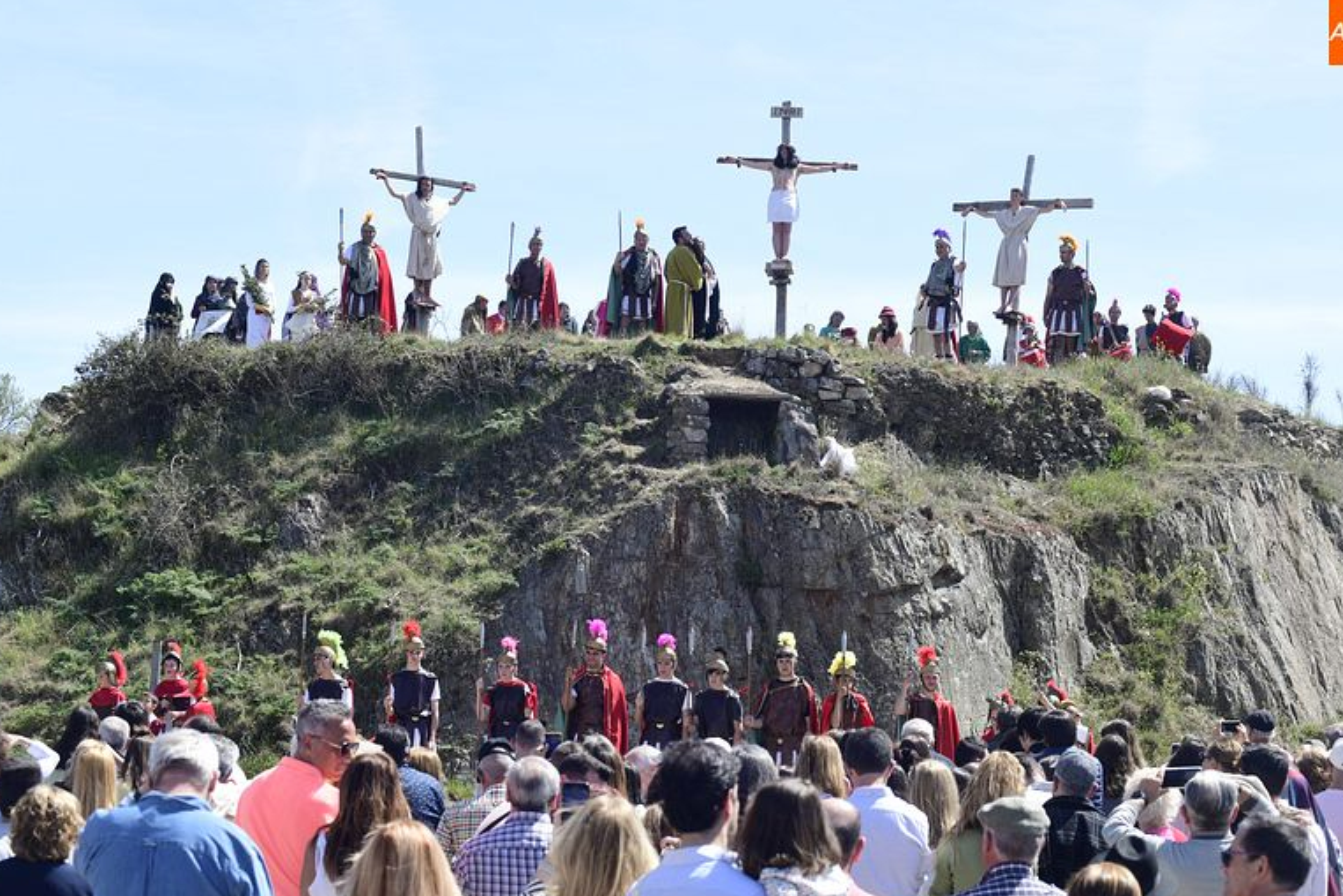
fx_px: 2910
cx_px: 694
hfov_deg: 26.0
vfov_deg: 17.5
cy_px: 453
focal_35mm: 78
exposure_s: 1/250
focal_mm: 70
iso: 200
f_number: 7.1
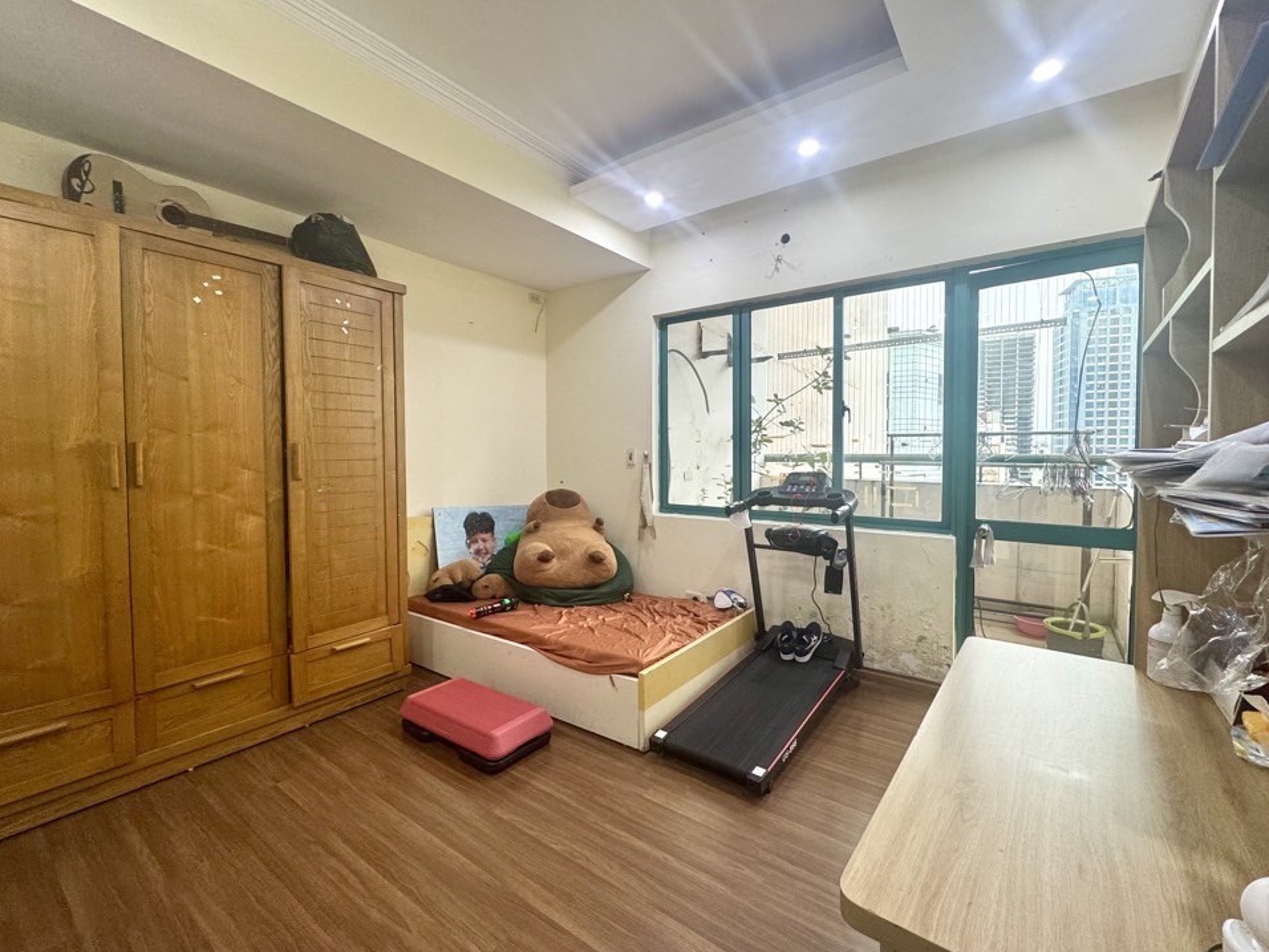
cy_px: 469
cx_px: 654
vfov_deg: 81.7
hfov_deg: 98.1
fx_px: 550
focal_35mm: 15
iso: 160
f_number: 2.2
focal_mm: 2.22
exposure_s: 1/100
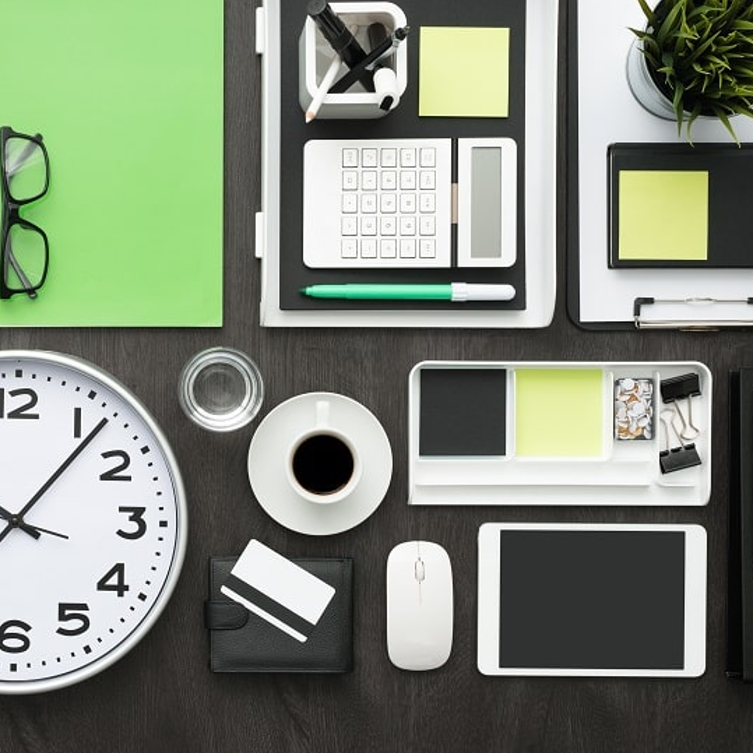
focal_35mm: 71
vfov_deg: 24.3
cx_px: 161
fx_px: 1747
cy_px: 400
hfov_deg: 24.0
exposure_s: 1/125
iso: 100
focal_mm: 50
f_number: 10
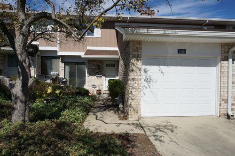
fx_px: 157
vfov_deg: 53.1
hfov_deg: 73.8
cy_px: 78
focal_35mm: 24
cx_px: 118
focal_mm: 16
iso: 200
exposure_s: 1/800
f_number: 9
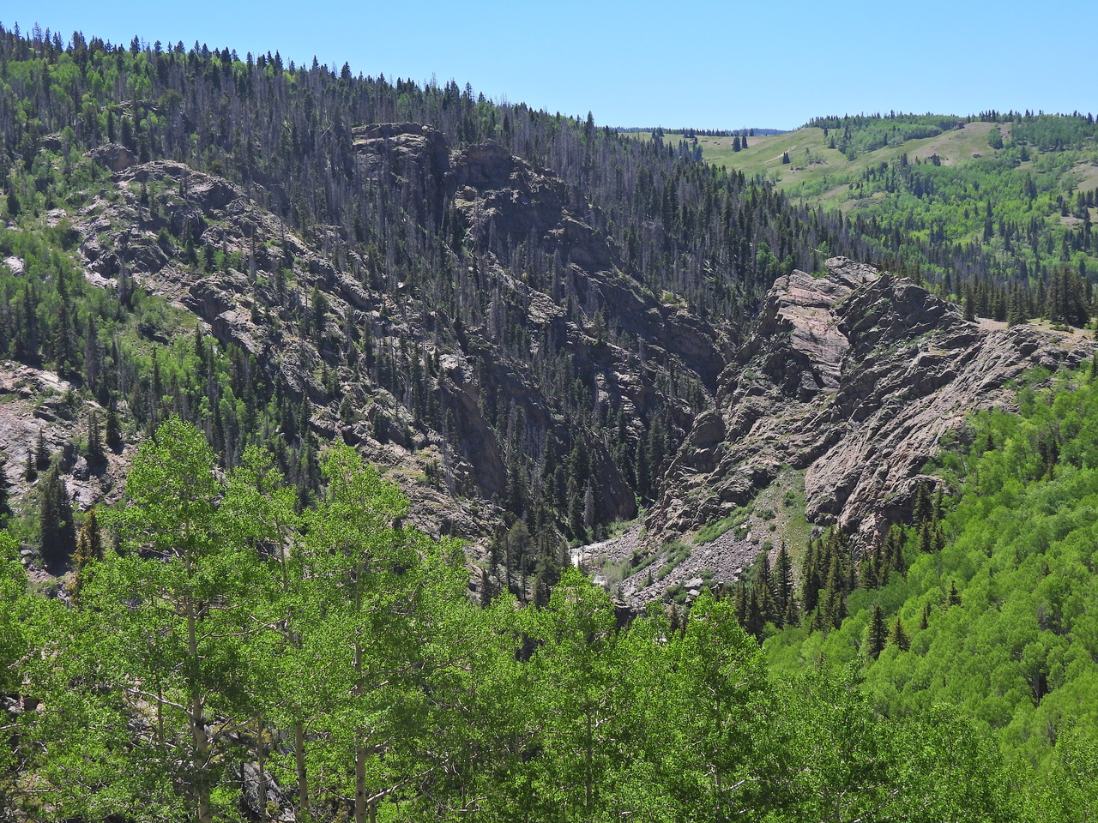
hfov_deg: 32.2
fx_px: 1903
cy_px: 412
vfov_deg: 24.4
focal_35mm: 60
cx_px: 549
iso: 100
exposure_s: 1/1000
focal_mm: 10.7
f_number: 3.5
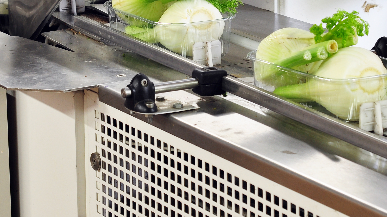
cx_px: 171
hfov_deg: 14.0
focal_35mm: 153
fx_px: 1570
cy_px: 4
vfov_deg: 7.9
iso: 200
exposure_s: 1/1.67
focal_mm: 50
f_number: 8
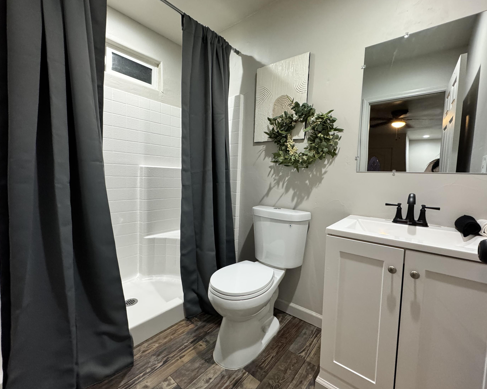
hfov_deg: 96.8
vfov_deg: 84.0
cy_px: 190
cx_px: 252
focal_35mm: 15
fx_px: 216
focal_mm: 2.22
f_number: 2.2
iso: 320
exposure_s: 1/60
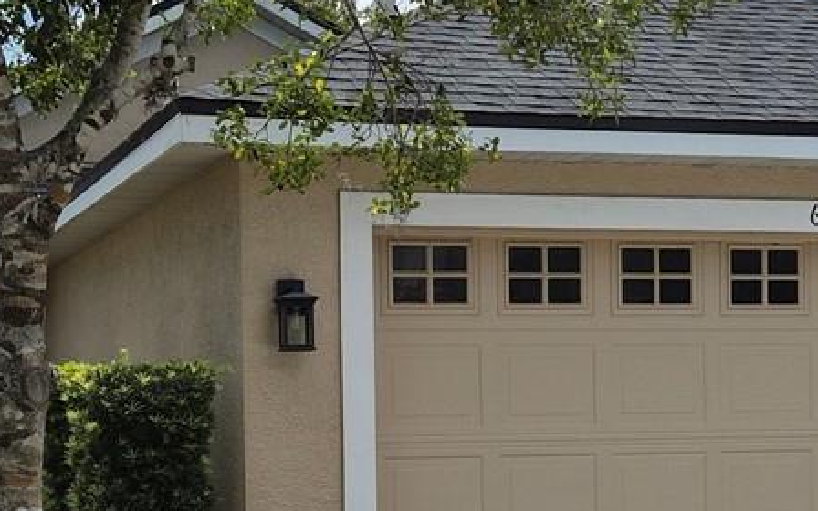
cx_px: 371
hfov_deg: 23.8
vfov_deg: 14.8
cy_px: 502
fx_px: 1940
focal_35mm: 87
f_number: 1.8
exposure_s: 1/7264
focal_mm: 5.4
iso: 80
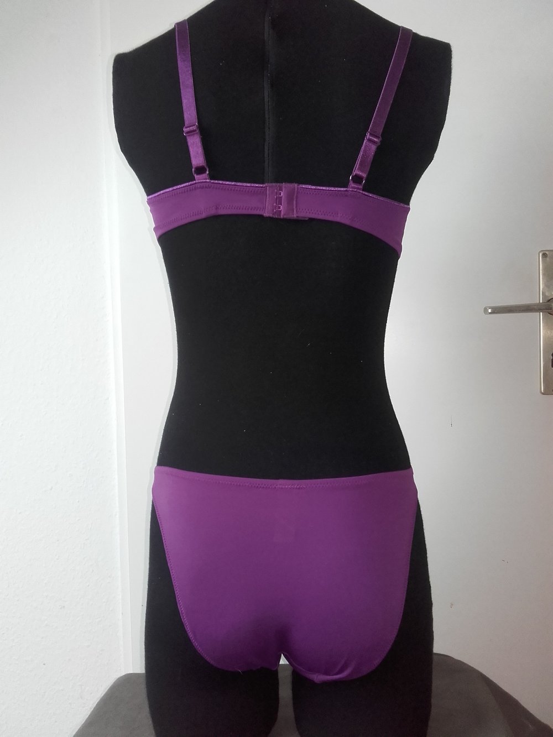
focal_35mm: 31
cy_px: 368
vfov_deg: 58.3
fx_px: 660
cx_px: 276
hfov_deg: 45.4
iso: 90
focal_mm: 3.31
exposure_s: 1/25
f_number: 2.2
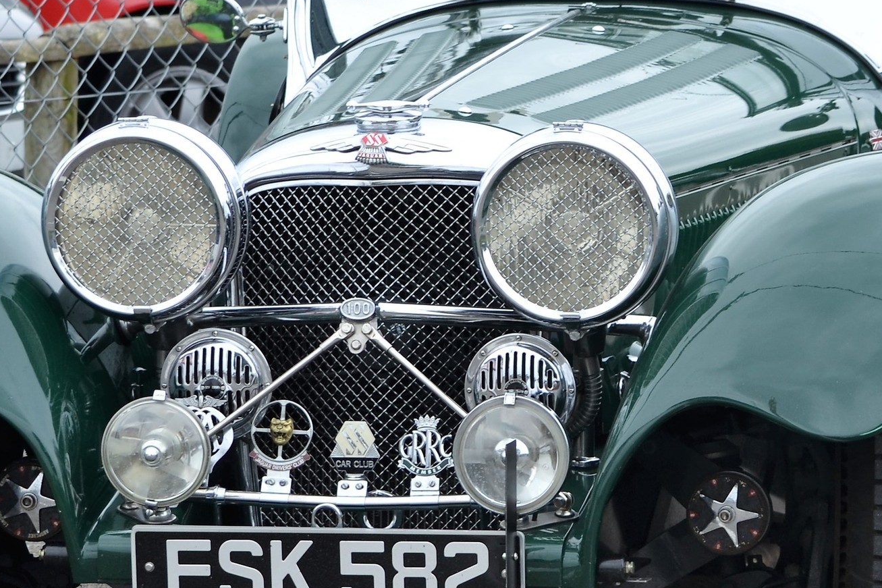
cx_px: 646
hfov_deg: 7.1
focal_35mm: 290
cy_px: 283
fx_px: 7104
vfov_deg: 4.7
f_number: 5.6
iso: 100
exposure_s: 1/125
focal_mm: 78
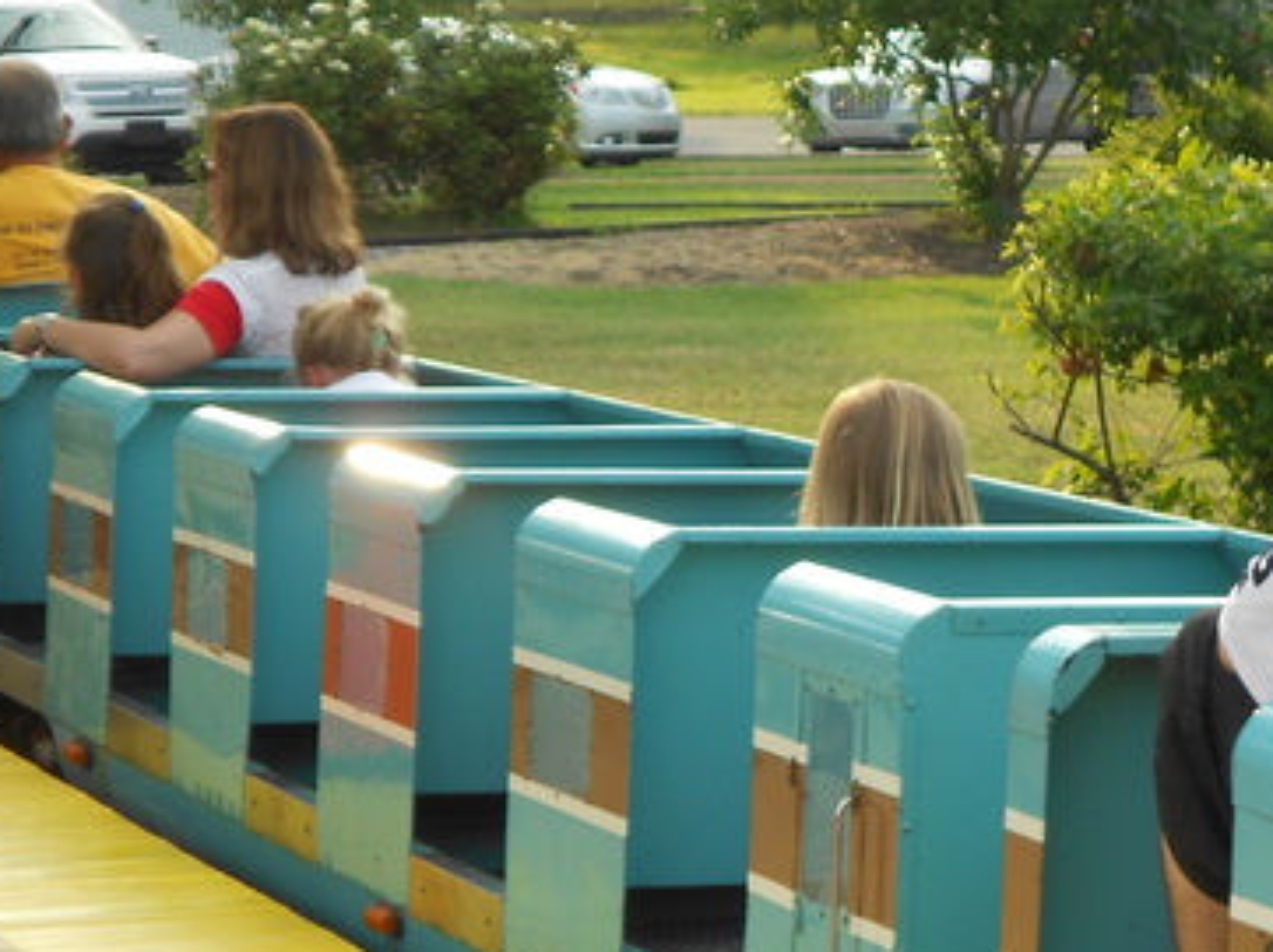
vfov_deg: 10.1
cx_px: 594
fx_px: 5366
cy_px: 481
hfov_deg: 13.5
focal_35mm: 146
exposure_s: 1/100
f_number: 5.3
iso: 80
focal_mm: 11.6
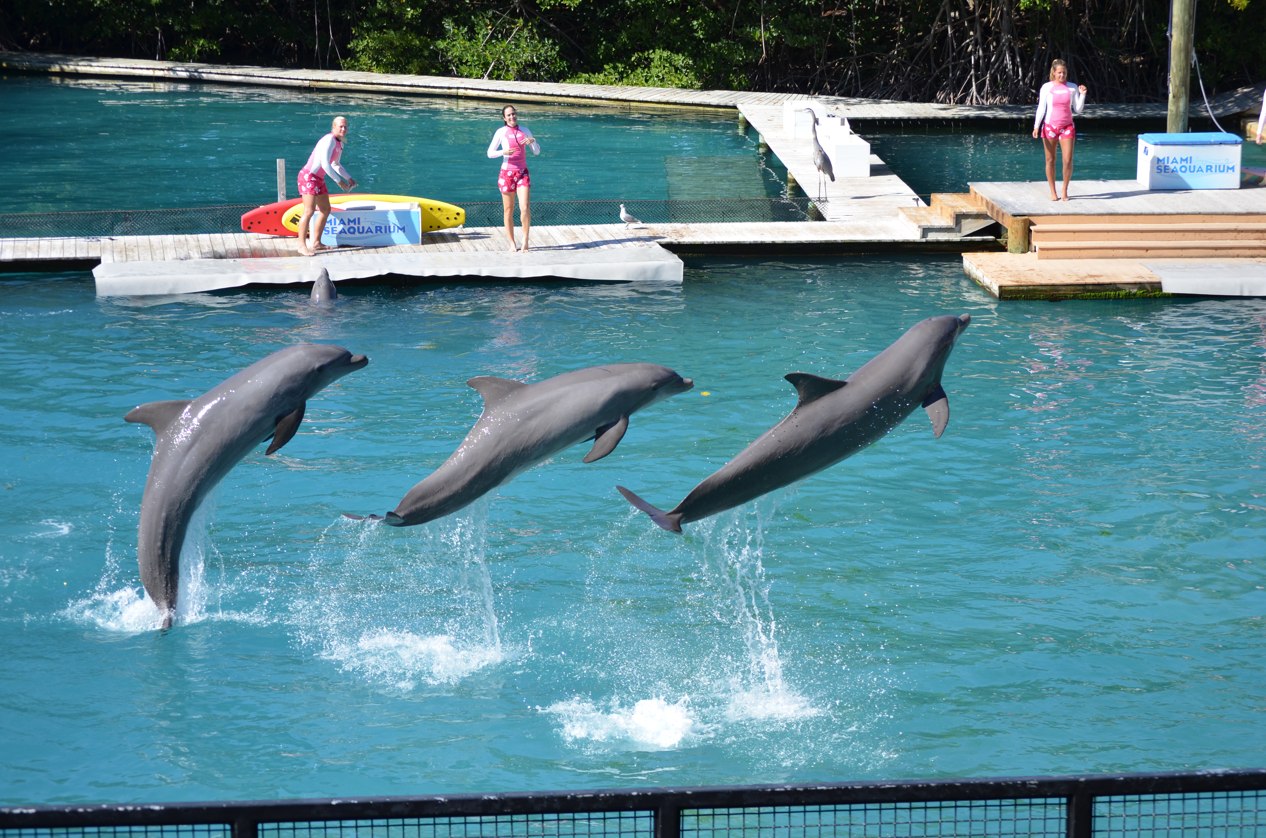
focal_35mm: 93
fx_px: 3264
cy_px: 419
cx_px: 633
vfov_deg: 14.6
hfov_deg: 22.0
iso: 400
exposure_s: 1/1600
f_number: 5.6
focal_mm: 62
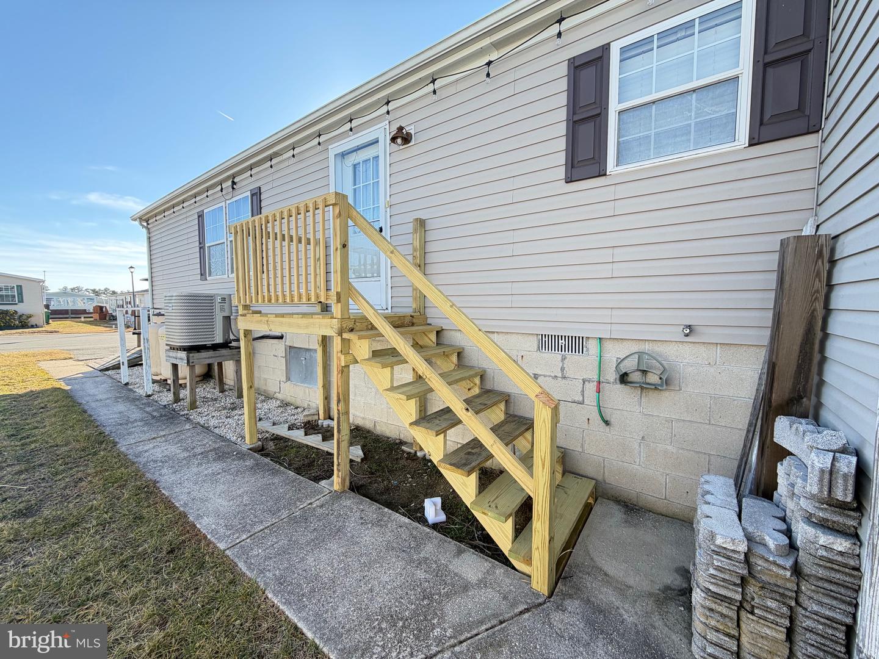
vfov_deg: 85.7
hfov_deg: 102.1
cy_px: 330
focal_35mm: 14
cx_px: 440
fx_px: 356
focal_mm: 2.22
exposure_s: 1/228
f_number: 2.2
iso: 50
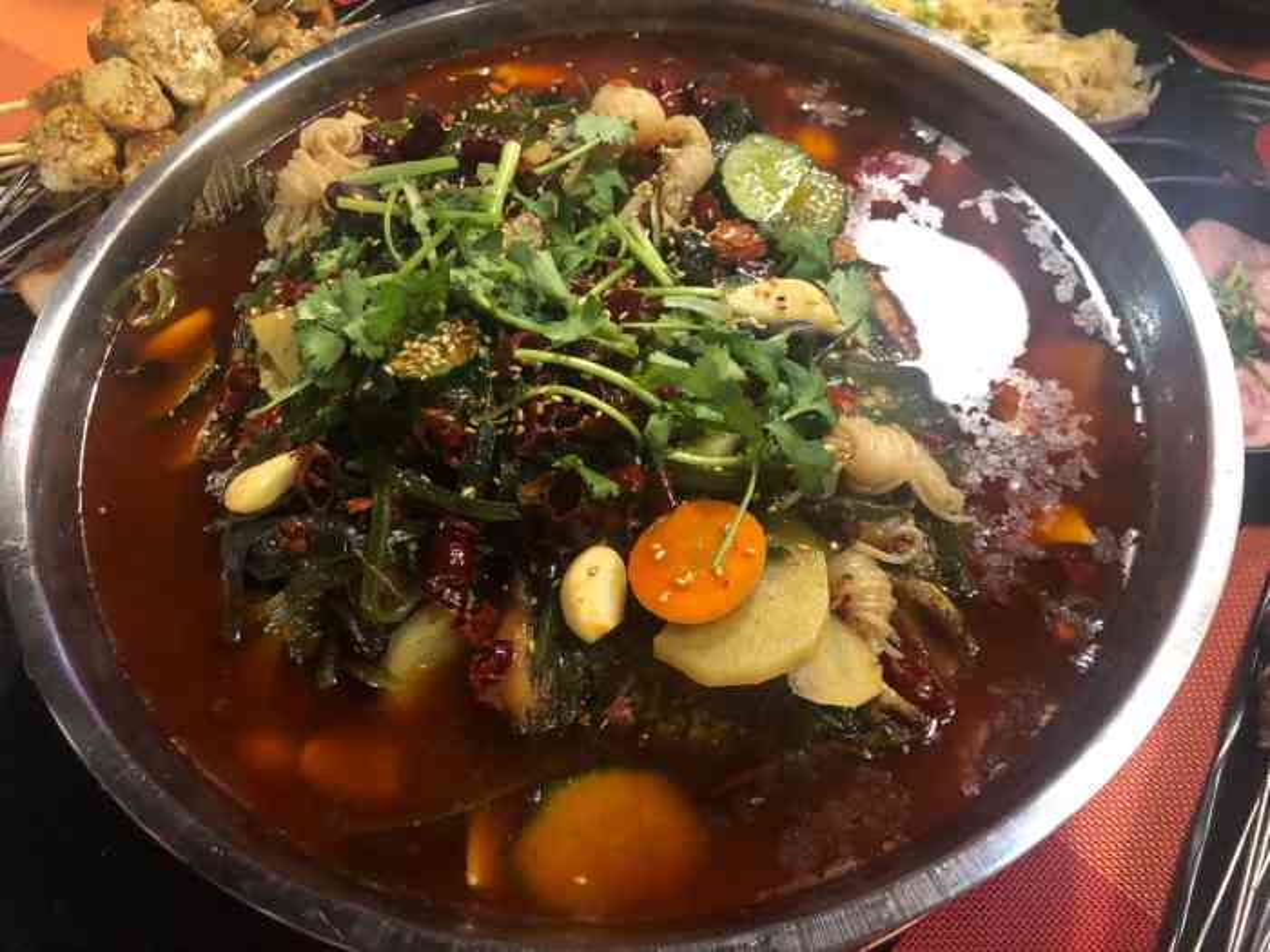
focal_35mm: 28
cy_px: 476
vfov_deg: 49.7
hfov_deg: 63.4
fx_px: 1027
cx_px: 635
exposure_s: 1/5
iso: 80
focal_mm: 4
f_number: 1.8
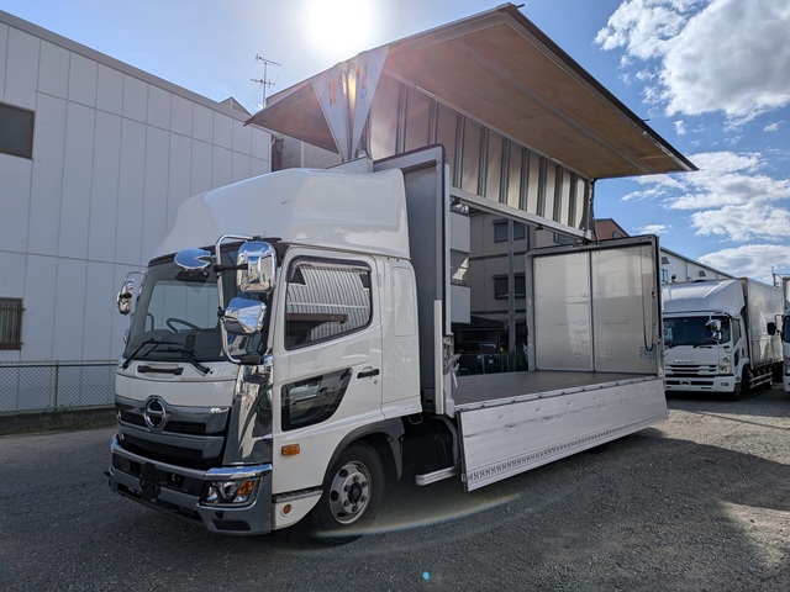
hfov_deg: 71.6
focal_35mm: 24
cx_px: 395
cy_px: 296
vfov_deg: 56.8
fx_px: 548
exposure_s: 1/5208
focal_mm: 4.53
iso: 29
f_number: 1.7
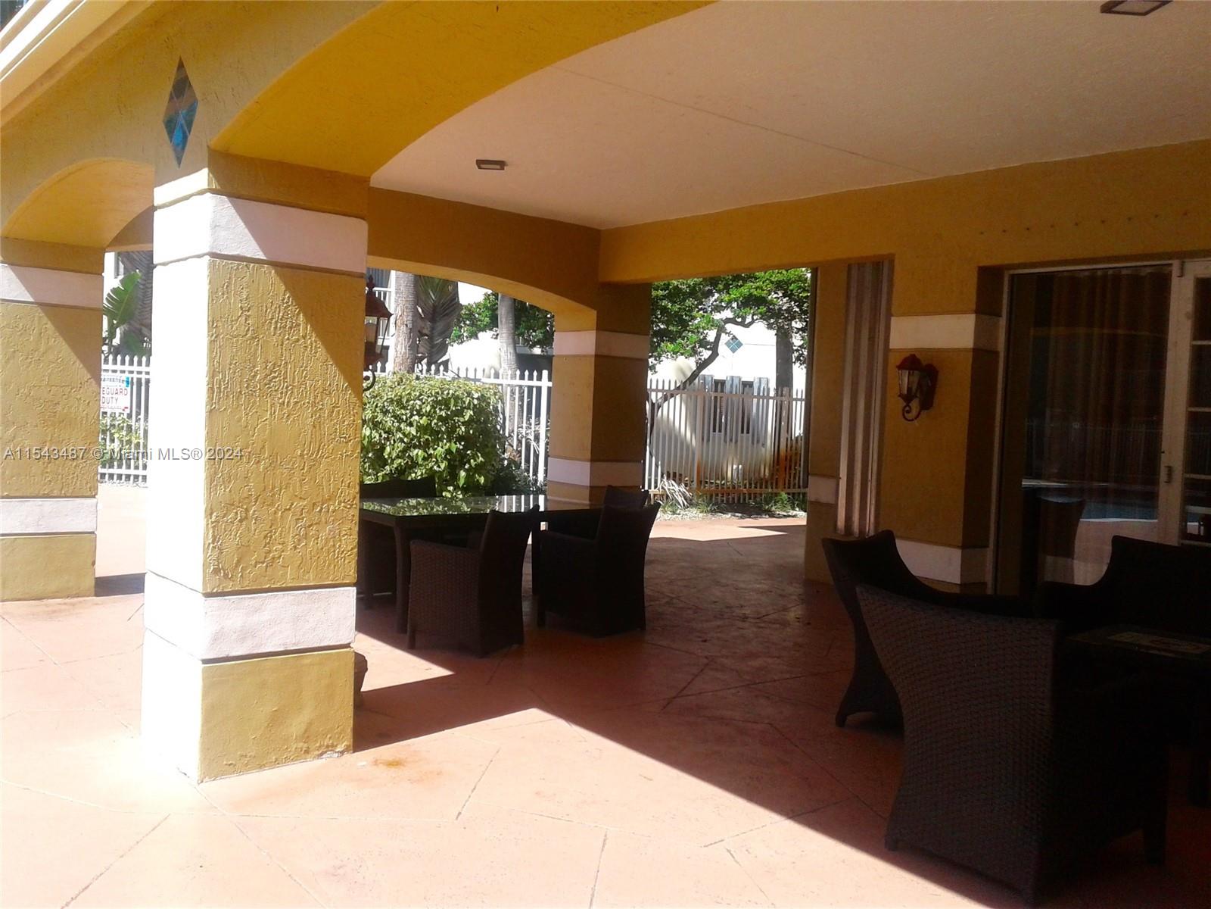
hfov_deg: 55.4
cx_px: 606
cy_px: 454
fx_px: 1154
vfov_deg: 42.9
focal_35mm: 33
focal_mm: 3.3
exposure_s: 1/856
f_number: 2.2
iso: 50
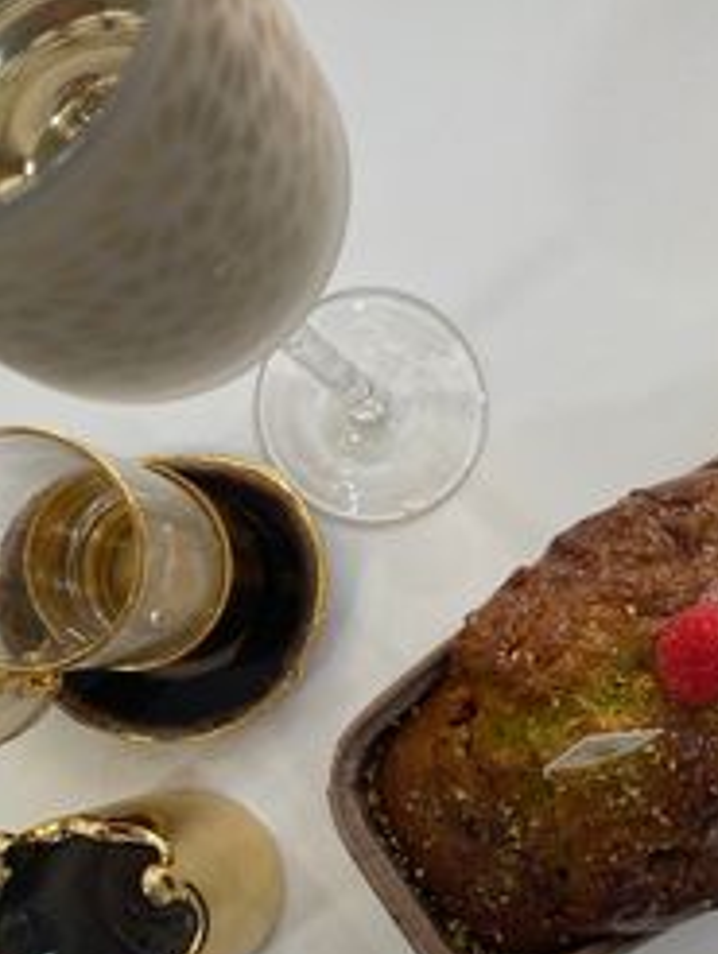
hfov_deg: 31.1
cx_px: 617
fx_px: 1242
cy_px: 721
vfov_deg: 40.8
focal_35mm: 45
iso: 32
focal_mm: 4.25
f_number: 1.8
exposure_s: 1/127
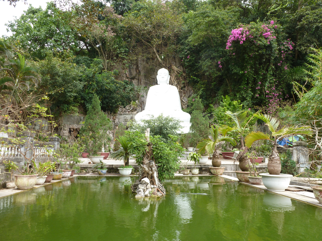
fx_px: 223
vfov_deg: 56.8
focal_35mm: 24
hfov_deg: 71.6
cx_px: 161
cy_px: 120
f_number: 4
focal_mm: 4.3
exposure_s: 1/125
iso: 100
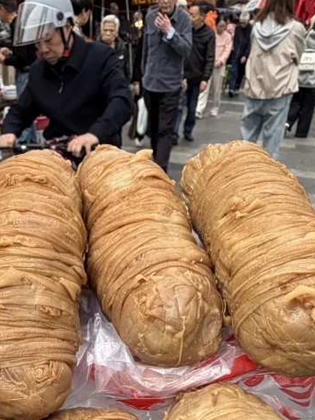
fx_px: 510
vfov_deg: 42.4
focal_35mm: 42
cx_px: 92
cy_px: 346
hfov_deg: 33.9
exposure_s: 1/644
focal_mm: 2.22
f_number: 2.2
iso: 40
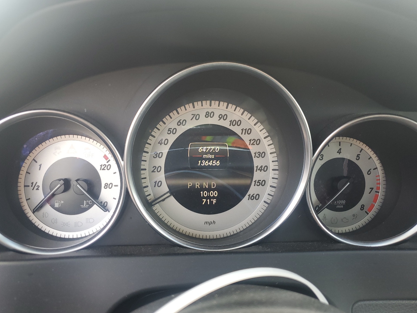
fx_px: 325
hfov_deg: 65.3
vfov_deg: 51.4
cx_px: 203
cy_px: 152
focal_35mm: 27
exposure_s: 1/120
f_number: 1.5
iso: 56
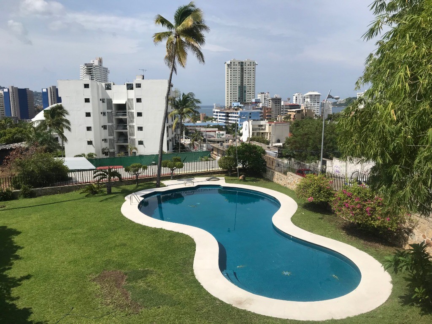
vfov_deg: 49.7
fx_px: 349
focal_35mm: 28
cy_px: 162
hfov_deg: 63.4
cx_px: 216
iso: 20
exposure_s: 1/4167
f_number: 1.8
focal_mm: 3.99
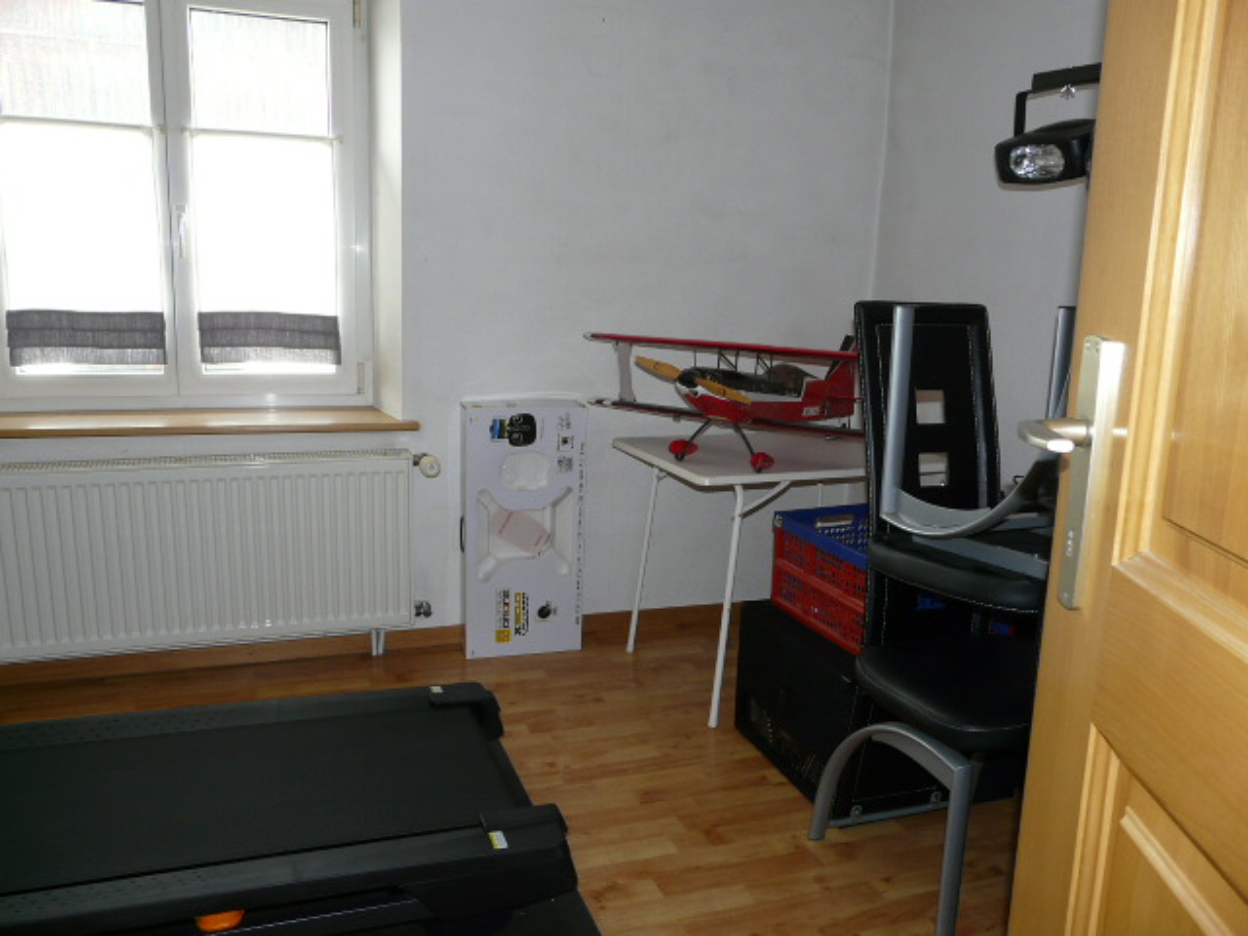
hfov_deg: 63.4
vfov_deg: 49.7
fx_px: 1009
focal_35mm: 28
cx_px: 624
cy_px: 468
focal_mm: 4.6
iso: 100
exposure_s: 1/30
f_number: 2.8
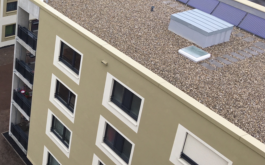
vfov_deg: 21.8
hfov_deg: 33.0
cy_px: 9
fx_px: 419
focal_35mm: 58
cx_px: 19
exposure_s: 1/463
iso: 25
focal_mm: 4.15
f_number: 2.2
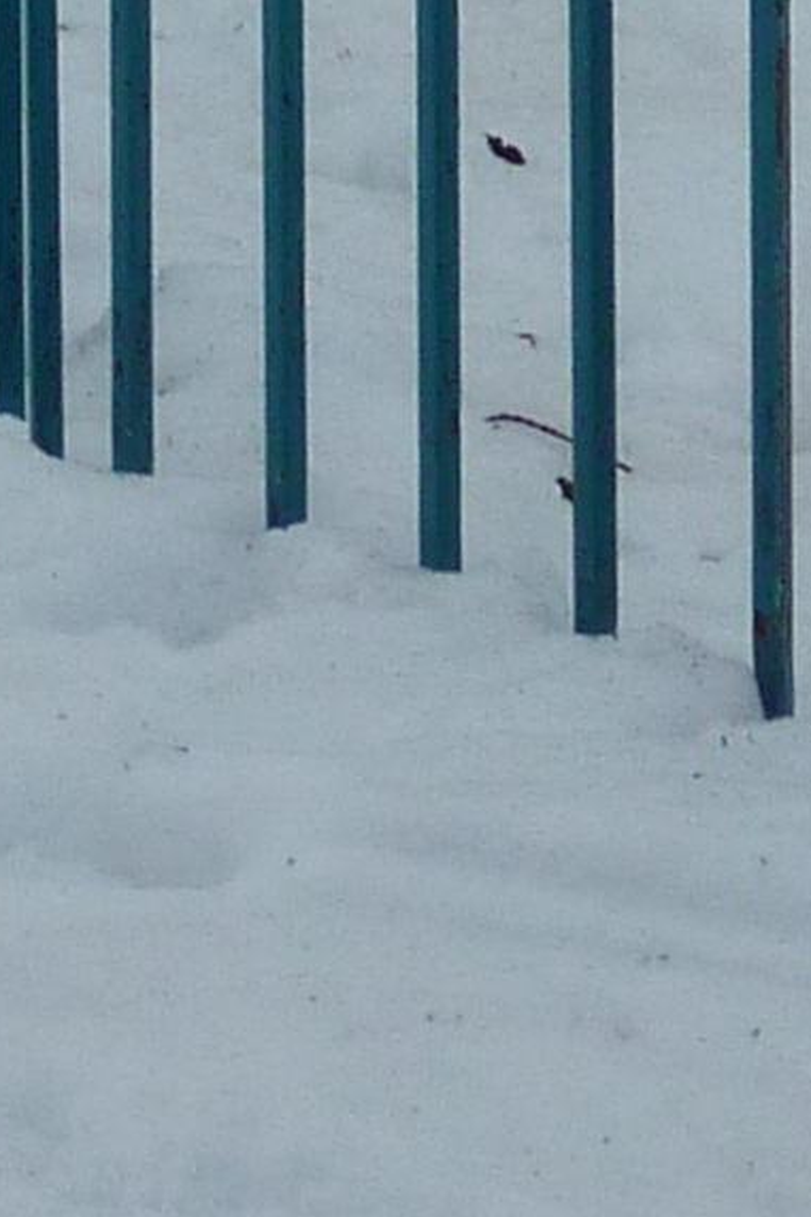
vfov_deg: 4.8
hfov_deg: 3.3
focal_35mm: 418
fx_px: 14132
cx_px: -247
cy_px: -2083
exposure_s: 1/100
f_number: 4
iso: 80
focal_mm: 10.3
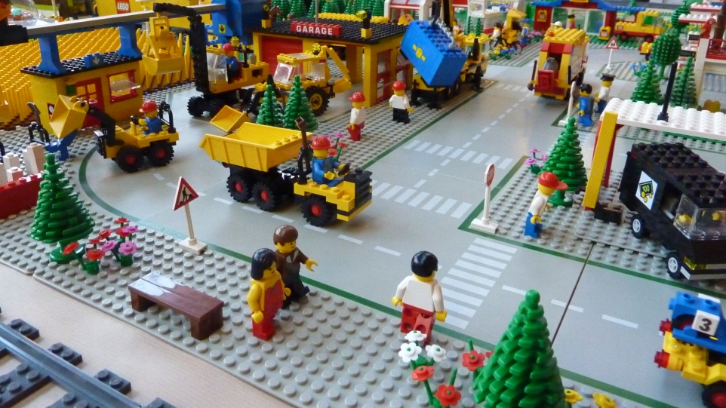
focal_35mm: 29
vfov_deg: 40.0
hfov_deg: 66.0
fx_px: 558
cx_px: 340
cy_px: 160
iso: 800
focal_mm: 4.1
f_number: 3.3
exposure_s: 1/50
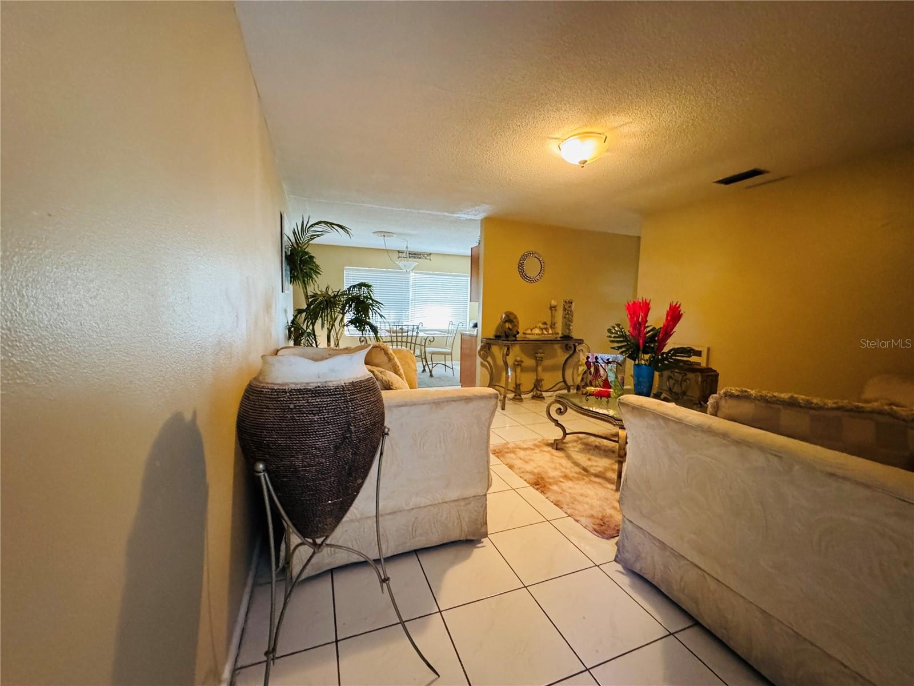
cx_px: 457
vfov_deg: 85.7
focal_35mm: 14
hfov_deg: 102.1
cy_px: 343
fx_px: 370
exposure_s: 1/60
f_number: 2.2
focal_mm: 2.22
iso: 1000
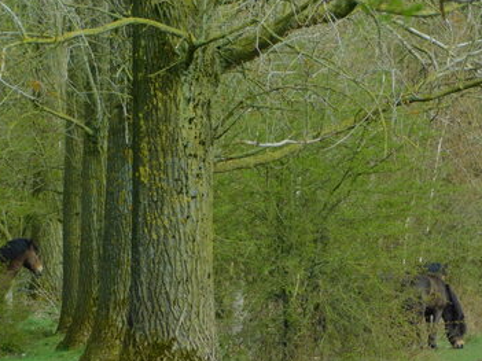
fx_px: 4858
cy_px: 208
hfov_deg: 5.7
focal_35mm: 349
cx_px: 295
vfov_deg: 4.3
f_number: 5.7
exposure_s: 1/200
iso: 125
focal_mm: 47.2
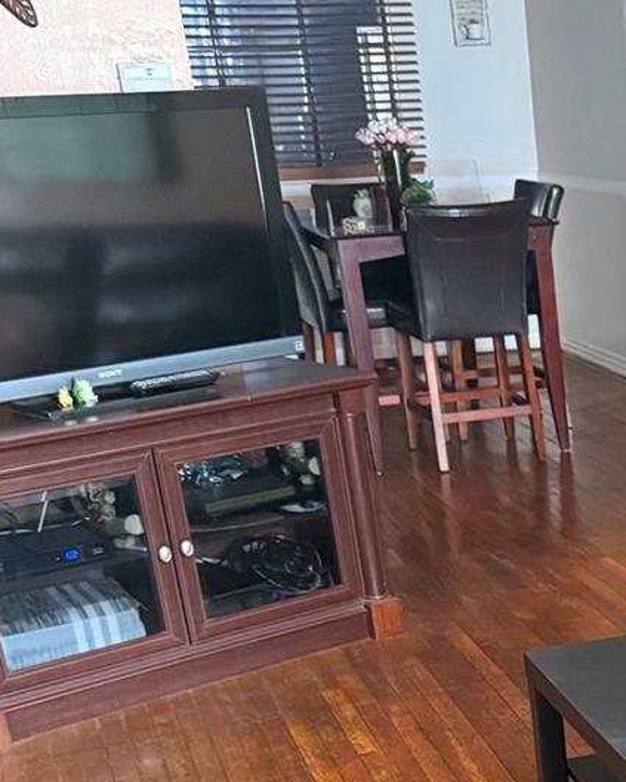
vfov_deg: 26.5
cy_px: 769
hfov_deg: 20.5
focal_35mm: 68
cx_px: 815
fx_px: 1575
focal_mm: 6.76
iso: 640
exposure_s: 1/60
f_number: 1.78
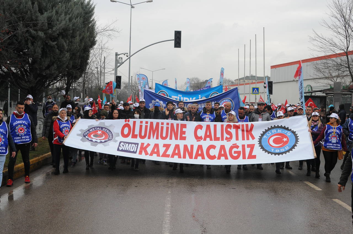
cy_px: 117
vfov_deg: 31.8
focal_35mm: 42
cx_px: 176
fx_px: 411
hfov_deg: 46.5
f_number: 7.1
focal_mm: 28
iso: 400
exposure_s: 1/200
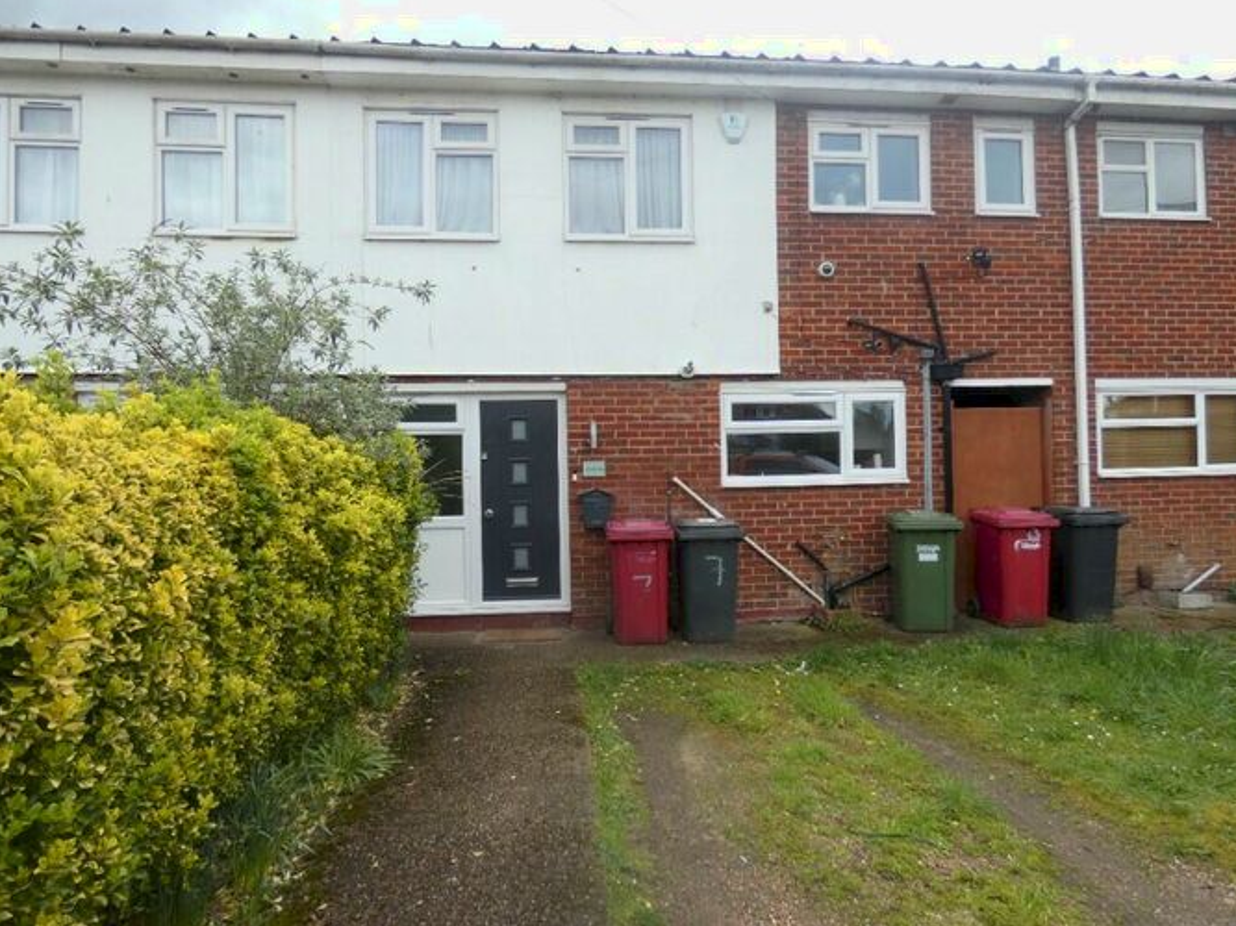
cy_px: 466
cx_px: 602
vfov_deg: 63.4
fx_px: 750
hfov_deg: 79.0
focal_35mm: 21
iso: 80
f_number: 2.8
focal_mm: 3.6
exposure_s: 1/400
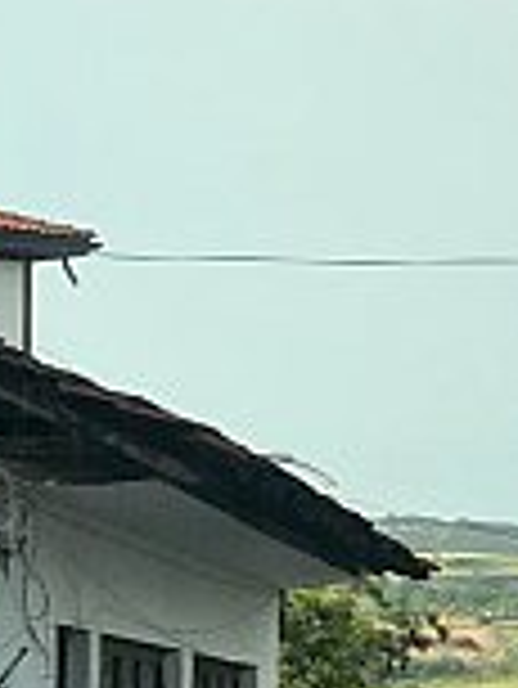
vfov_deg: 10.1
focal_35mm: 195
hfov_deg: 7.4
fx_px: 3885
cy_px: 650
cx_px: 869
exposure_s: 1/754
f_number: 1.8
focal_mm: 3.99
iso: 20
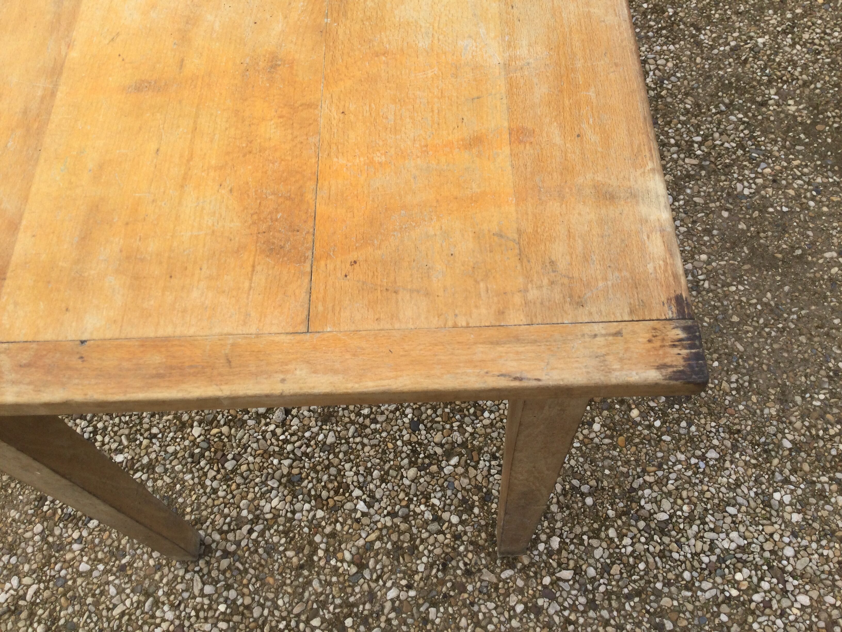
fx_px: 754
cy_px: 316
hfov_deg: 58.4
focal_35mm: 31
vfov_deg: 45.4
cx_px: 421
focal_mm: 3.3
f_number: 2.4
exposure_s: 1/466
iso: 25
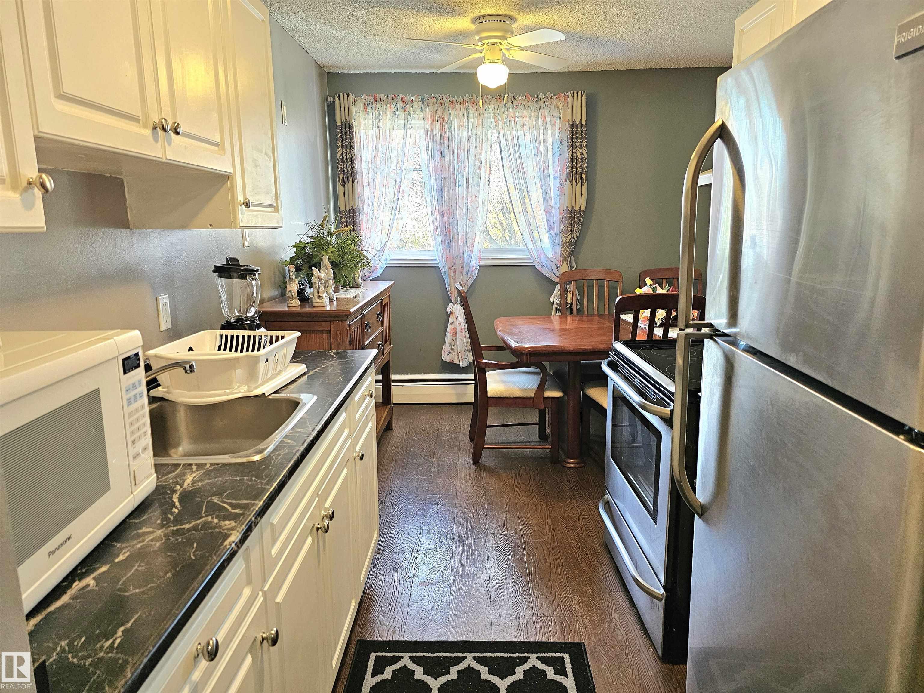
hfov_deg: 73.9
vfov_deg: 58.9
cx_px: 462
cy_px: 346
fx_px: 614
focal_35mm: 23
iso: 500
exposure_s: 1/120
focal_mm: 6.3
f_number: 1.7
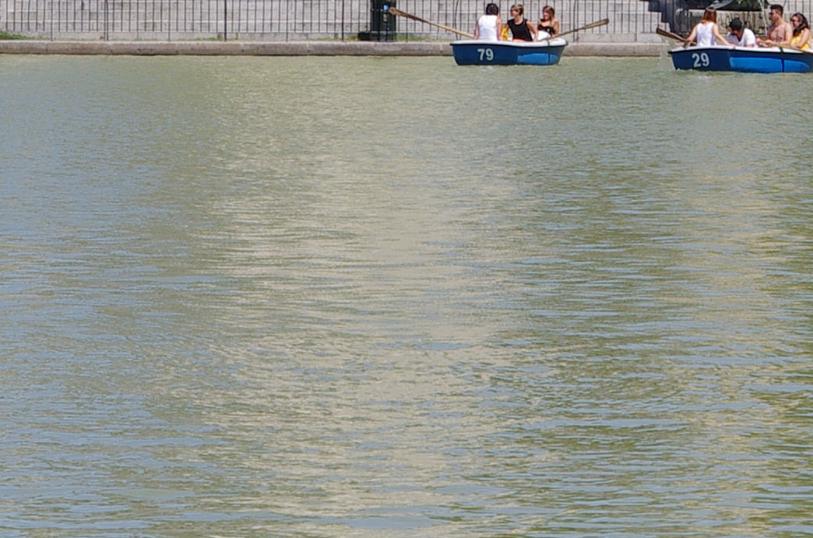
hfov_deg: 6.1
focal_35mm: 340
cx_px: 736
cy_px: -596
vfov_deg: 4.0
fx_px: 7661
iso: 100
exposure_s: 1/250
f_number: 9
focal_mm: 48
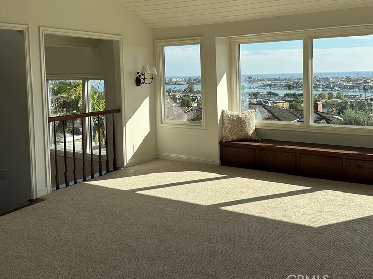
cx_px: 215
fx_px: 366
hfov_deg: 53.7
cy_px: 90
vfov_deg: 41.2
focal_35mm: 34
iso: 80
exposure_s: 1/1812
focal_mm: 6.86
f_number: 1.78
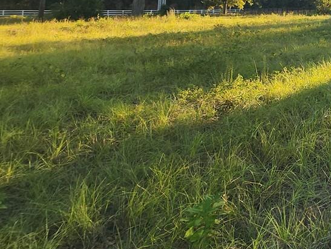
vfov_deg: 33.3
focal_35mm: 38
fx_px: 364
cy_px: -20
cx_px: 426
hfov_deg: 34.9
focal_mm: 2.2
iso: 50
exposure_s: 1/384
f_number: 2.2
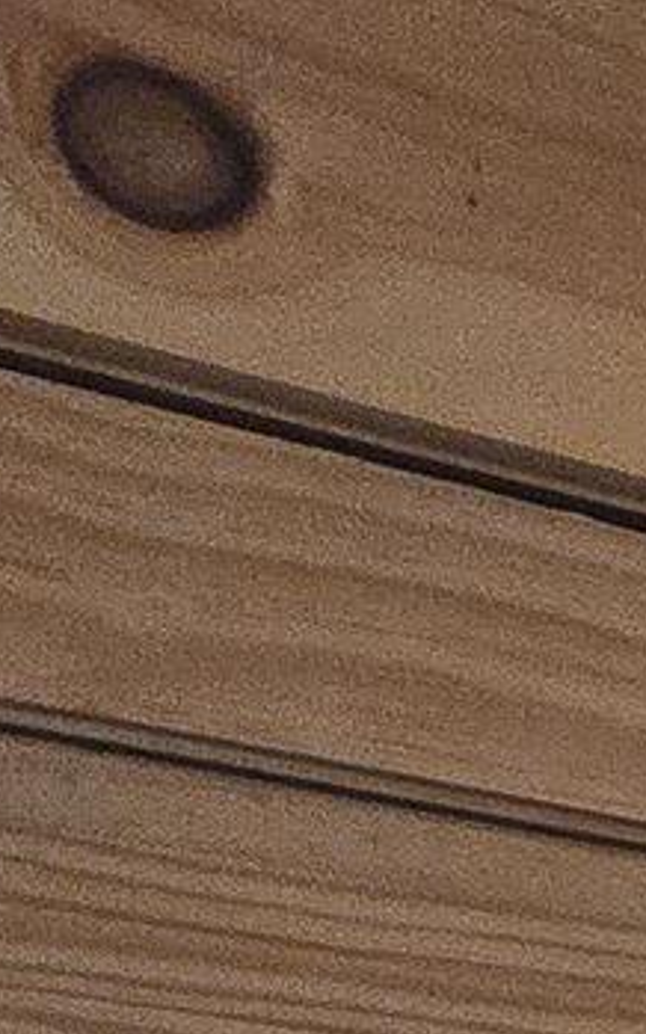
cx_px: 1849
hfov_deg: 10.7
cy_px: 2080
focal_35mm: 91
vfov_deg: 16.9
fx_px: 2564
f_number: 2.2
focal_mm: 2.2
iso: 320
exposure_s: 1/60
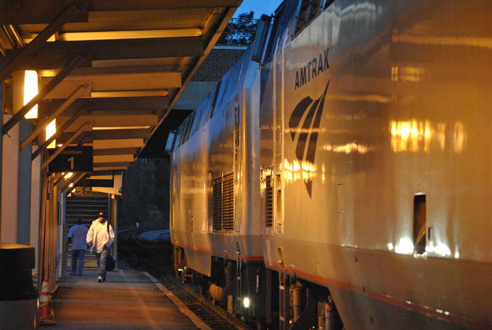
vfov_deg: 12.7
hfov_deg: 18.9
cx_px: 246
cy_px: 165
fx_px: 1478
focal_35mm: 108
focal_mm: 72
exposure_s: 1/50
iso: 1600
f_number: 4.2
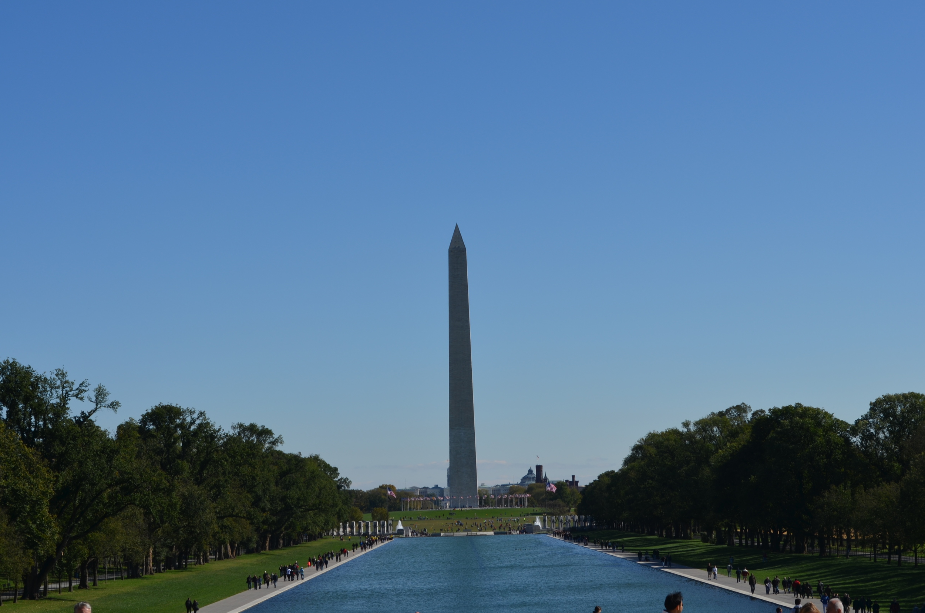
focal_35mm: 82
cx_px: 462
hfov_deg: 24.7
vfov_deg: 16.5
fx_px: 2115
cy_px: 306
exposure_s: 1/320
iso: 100
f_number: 9
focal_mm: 55
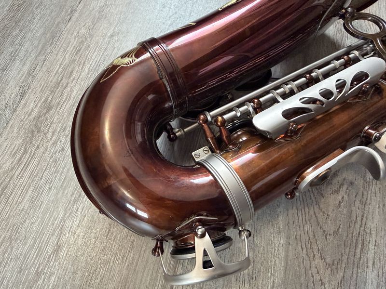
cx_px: 193
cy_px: 144
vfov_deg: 56.8
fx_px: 268
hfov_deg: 71.6
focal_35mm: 24
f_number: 2.2
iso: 800
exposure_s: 1/60
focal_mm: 2.22
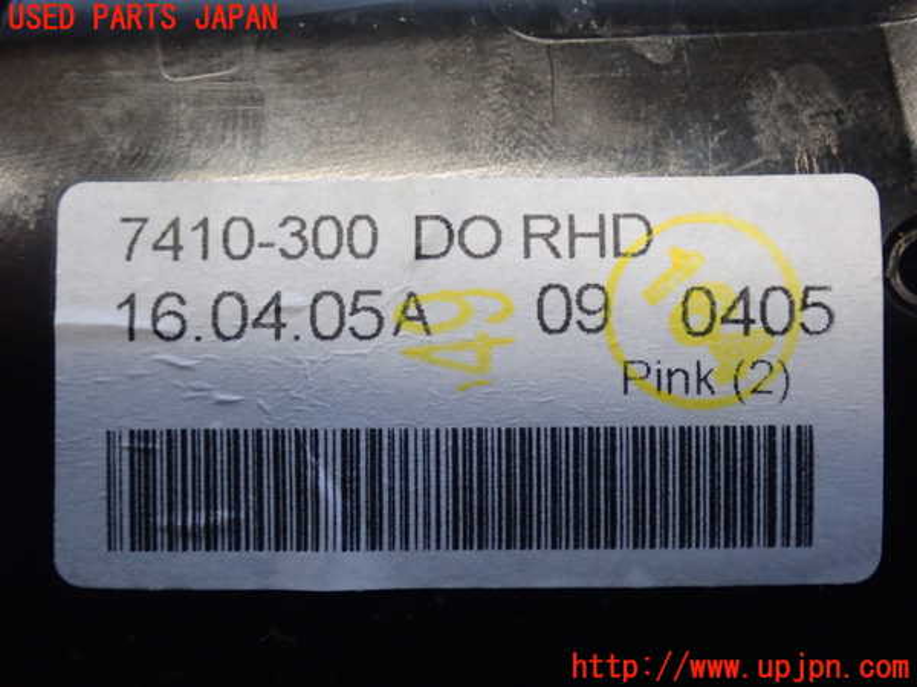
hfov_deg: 31.7
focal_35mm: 61
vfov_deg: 24.0
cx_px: 458
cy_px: 344
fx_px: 1616
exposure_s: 1/60
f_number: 3.6
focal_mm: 11.01
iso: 1000
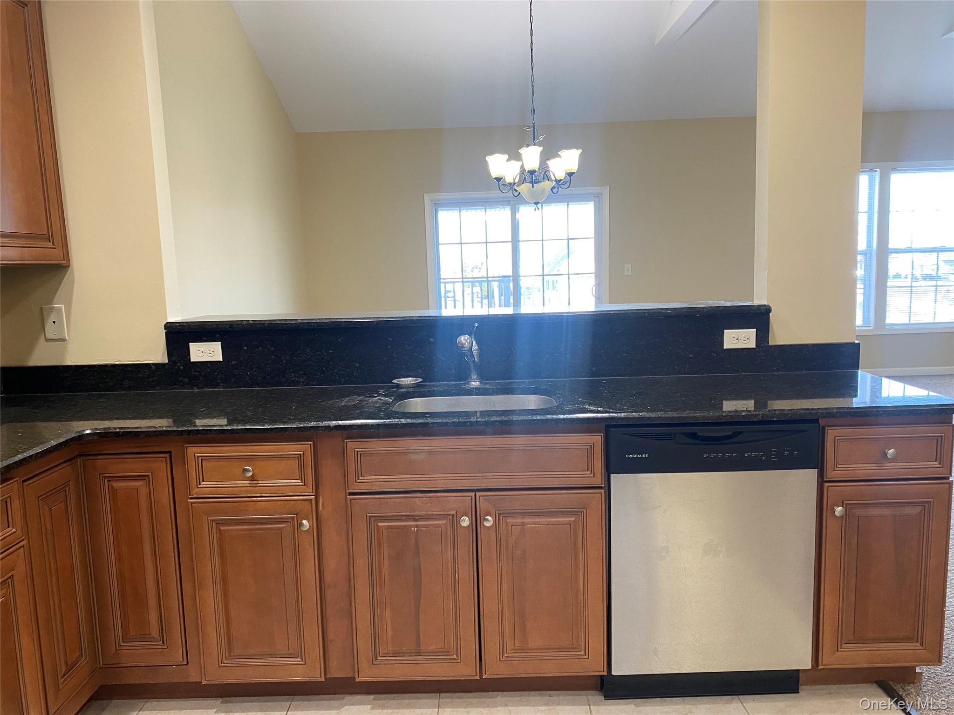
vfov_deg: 53.1
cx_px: 477
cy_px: 358
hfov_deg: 67.3
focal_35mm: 26
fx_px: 717
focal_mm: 4.25
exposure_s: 1/60
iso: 125
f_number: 1.8
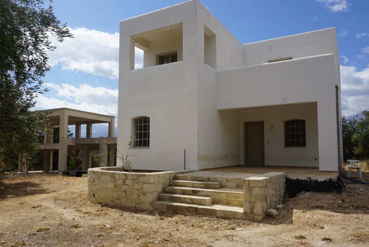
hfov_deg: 63.6
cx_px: 173
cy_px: 136
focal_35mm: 29
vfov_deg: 44.9
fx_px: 297
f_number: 11
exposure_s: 1/250
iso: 100
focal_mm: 16
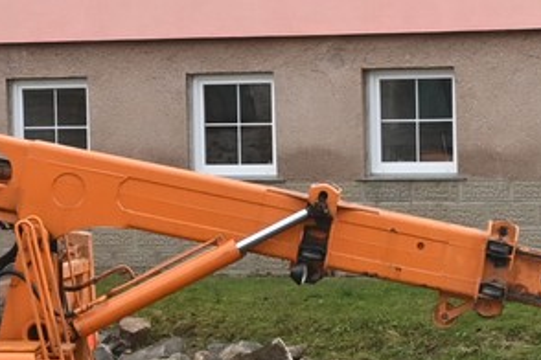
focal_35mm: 233
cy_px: 366
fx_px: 3501
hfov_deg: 8.8
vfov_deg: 5.9
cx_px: 368
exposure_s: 1/125
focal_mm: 38
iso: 1000
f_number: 8
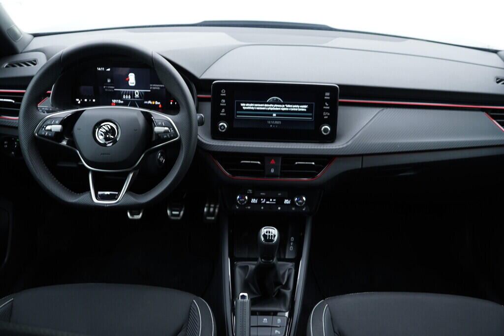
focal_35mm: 36
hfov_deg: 53.1
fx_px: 504
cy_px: 168
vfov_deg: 36.9
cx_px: 252
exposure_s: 1/40
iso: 250
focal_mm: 24
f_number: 2.8
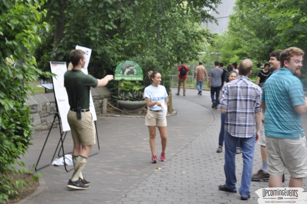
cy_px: 102
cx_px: 154
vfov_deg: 18.9
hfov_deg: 28.1
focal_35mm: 72
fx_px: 613
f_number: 5.6
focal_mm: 48
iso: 400
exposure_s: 1/30
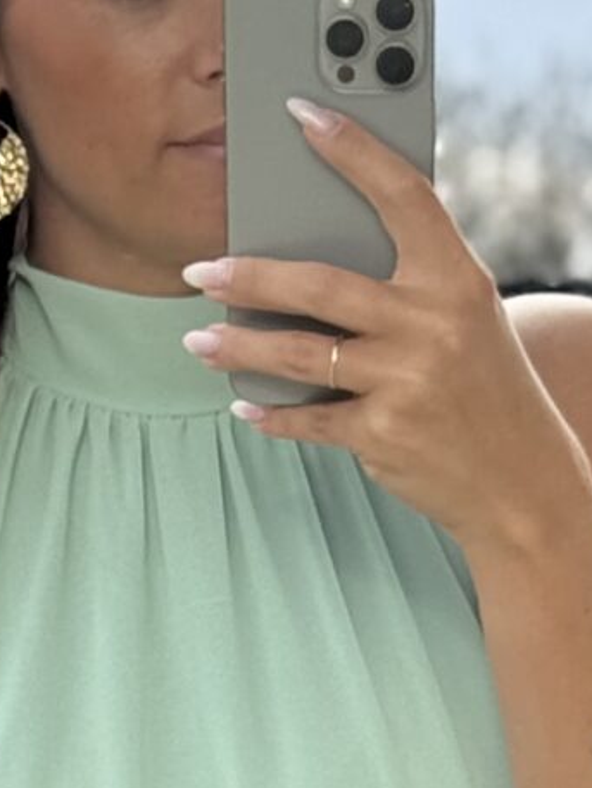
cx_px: 29
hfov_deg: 5.5
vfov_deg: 7.0
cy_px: 1819
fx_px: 6131
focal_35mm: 269
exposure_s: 1/1681
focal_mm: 6.76
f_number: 1.78
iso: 64
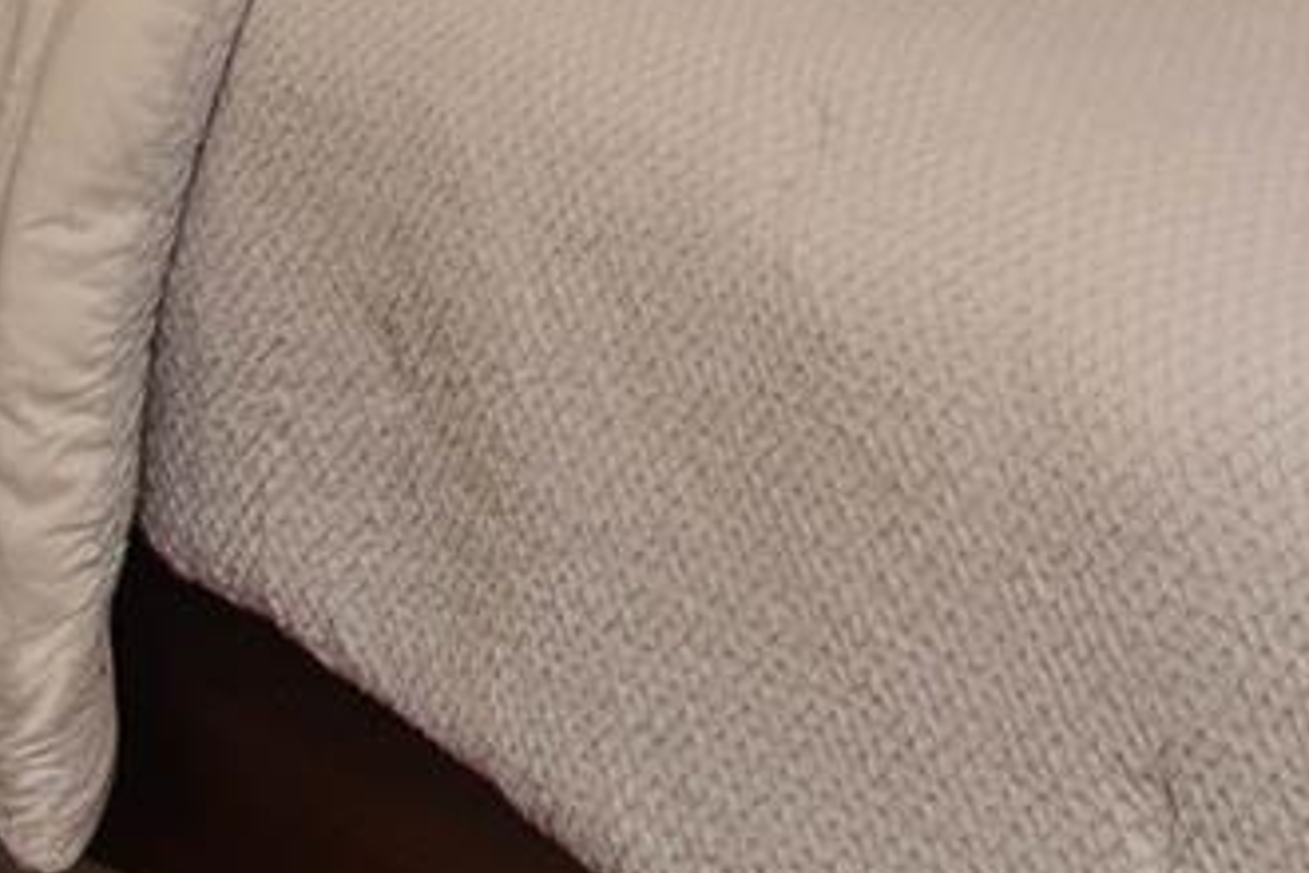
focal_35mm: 93
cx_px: 1380
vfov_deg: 13.1
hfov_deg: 21.0
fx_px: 3381
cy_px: -772
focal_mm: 10
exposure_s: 1/60
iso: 220
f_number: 4.5
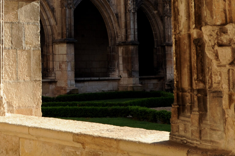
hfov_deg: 24.9
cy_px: 17
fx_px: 502
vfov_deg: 17.4
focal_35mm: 77
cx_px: -9
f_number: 7.1
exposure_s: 1/160
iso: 200
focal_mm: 24
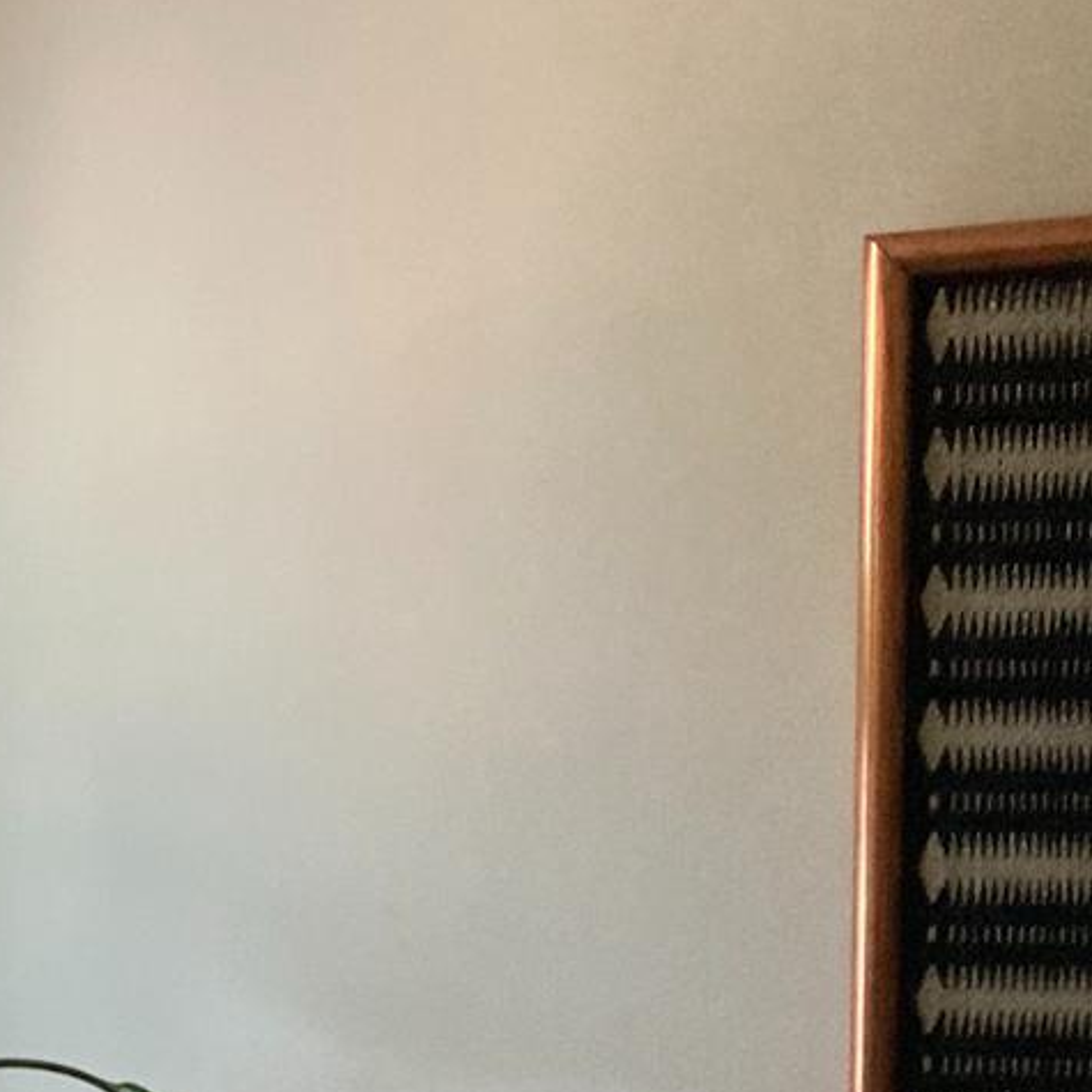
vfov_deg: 20.8
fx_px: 2855
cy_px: 1126
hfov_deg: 20.8
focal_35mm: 80
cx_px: -67
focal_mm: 3.99
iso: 400
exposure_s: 1/40
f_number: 1.8
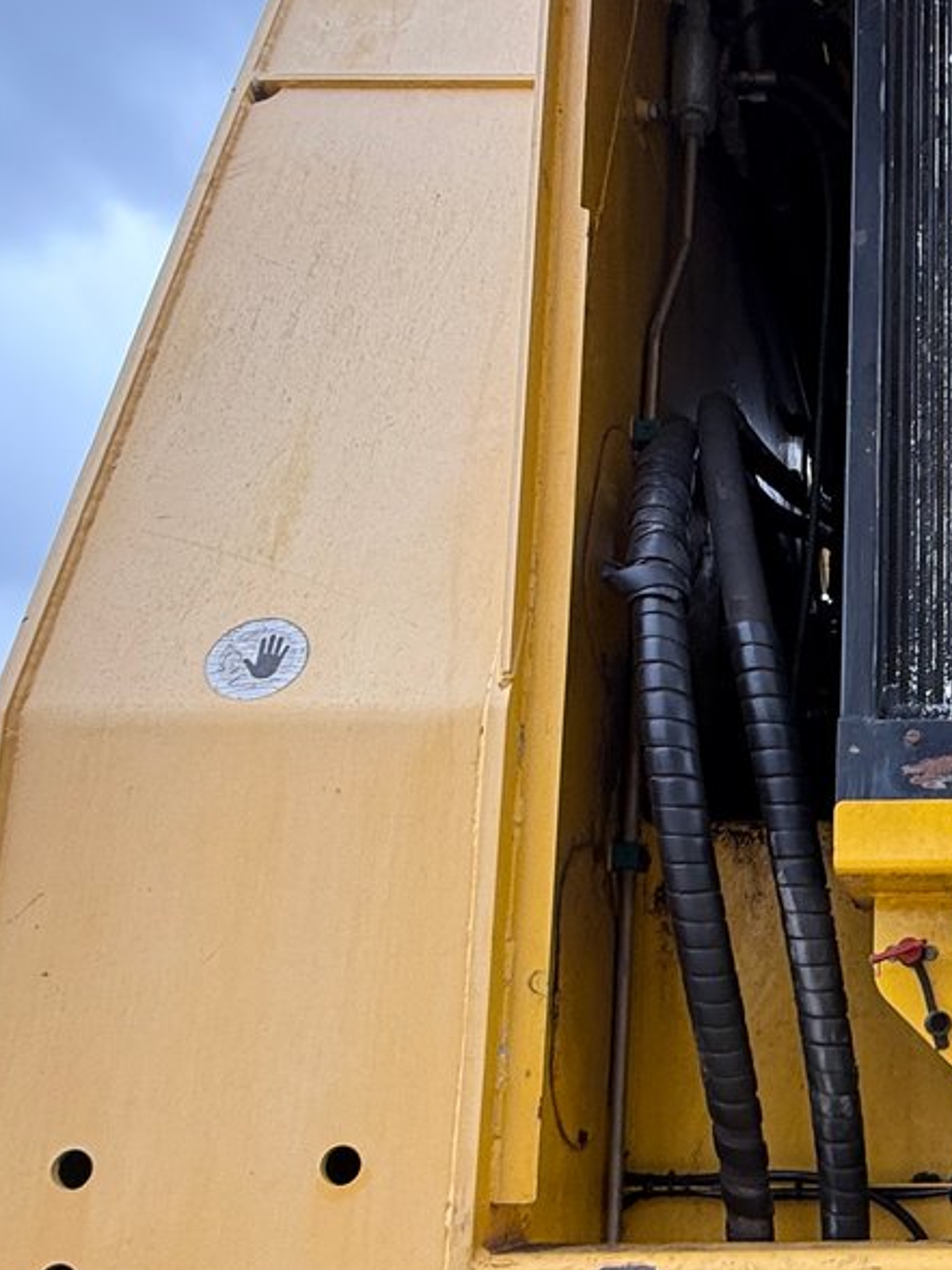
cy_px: 863
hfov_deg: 34.7
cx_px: 1024
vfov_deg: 50.3
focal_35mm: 36
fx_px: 1320
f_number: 2.2
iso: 50
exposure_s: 1/160
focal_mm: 2.22
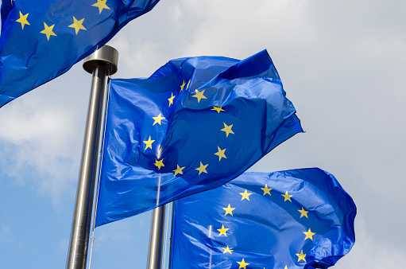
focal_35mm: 120
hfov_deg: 17.1
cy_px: 134
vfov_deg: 11.4
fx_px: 1350
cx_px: 203
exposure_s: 1/250
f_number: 13
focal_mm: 80
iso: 250
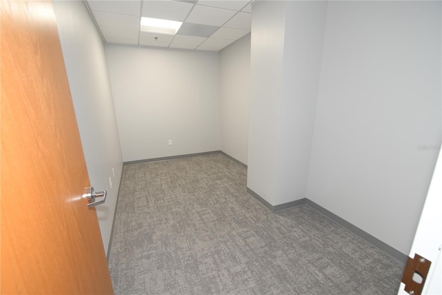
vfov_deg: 77.3
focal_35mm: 15
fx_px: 184
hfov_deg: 100.4
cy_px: 148
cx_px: 221
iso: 400
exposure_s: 1/60
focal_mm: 10
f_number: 4
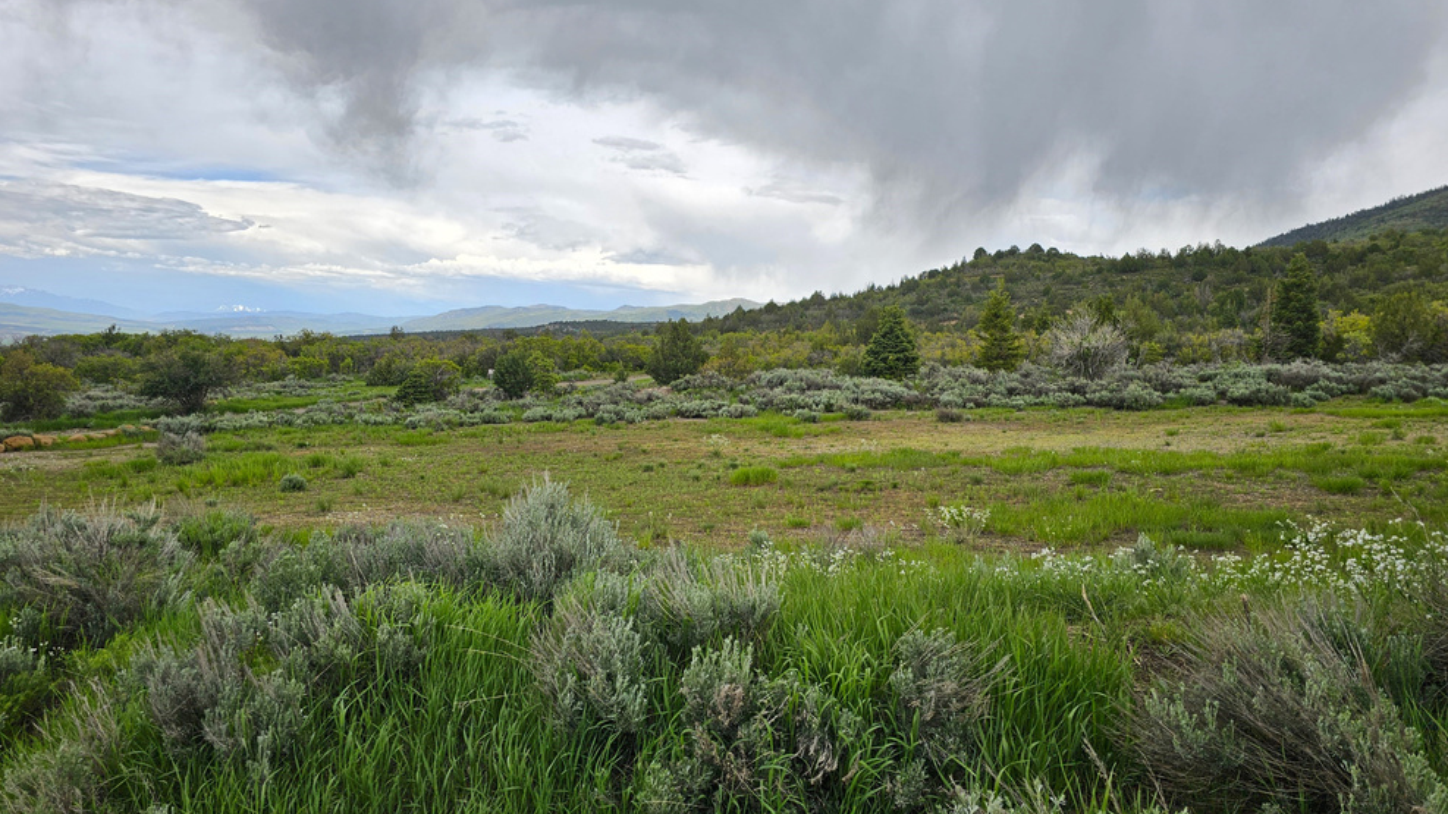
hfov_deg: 71.9
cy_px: 402
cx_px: 735
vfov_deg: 44.4
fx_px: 998
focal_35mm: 26
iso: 10
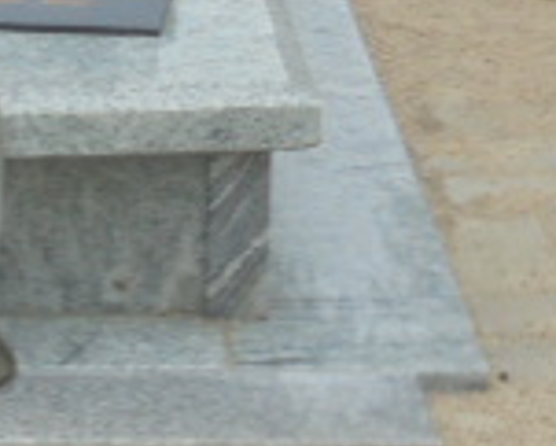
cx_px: -482
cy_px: -199
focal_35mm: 231
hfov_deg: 8.0
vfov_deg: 6.6
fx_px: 3804
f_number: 5.2
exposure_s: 1/80
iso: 100
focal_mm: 10.1
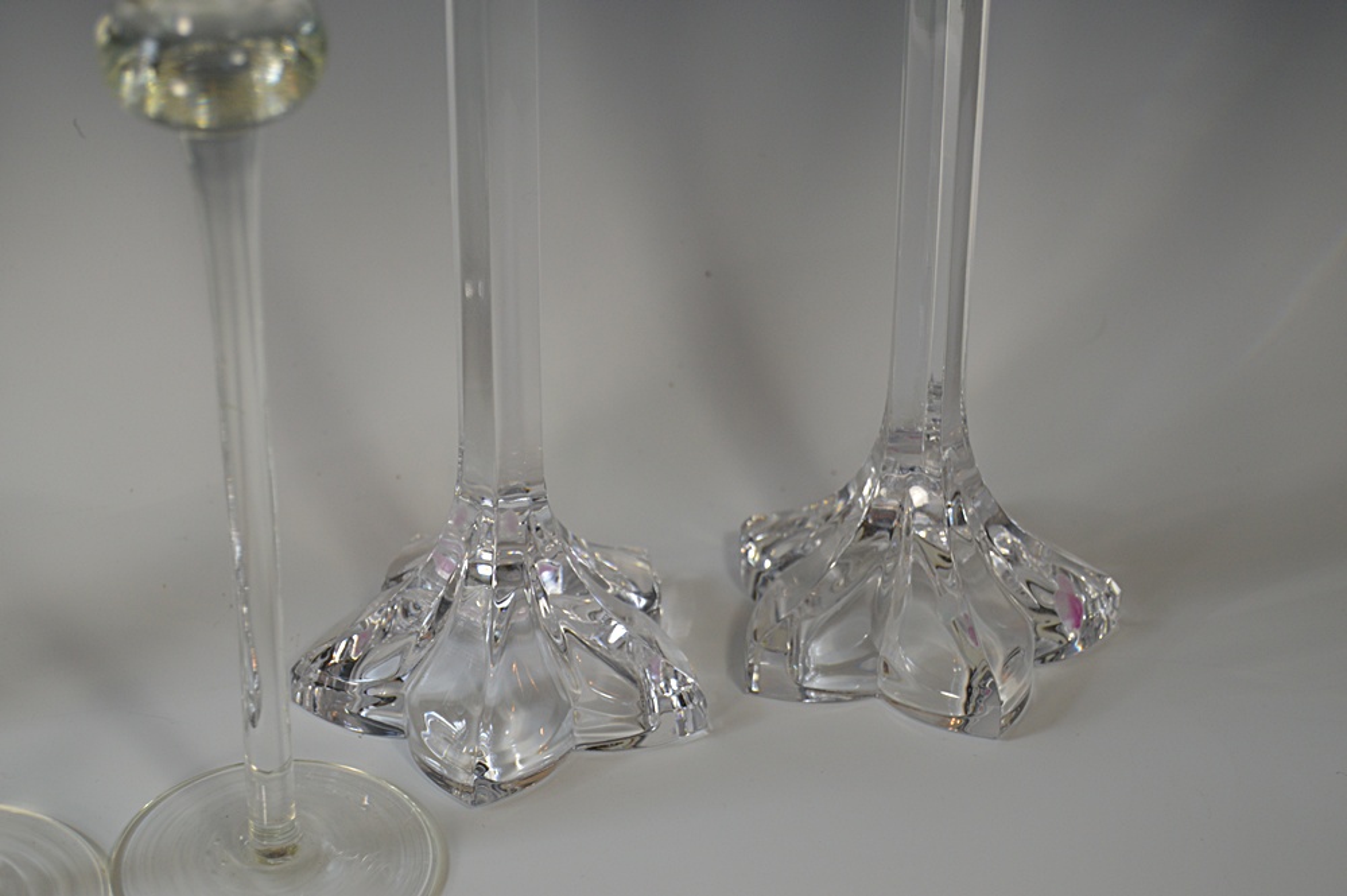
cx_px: 674
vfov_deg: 16.5
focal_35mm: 82
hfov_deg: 24.6
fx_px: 3084
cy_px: 448
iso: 360
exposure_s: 1/125
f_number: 5.6
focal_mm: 55
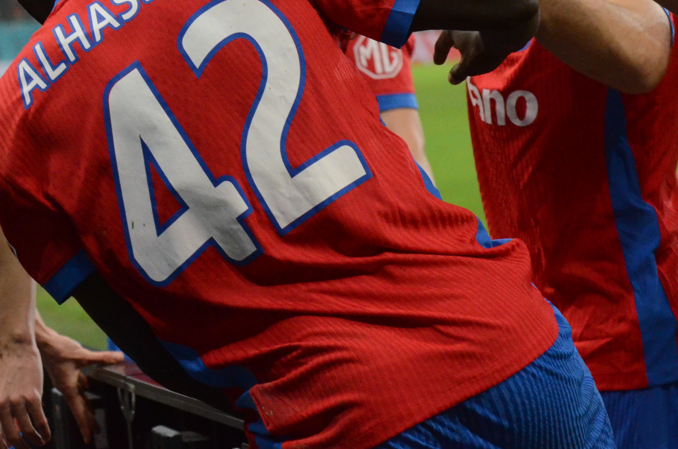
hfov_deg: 9.9
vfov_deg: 6.6
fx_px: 3909
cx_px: 171
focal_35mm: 208
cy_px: 68
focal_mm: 70
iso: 3200
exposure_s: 1/1000
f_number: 4.5
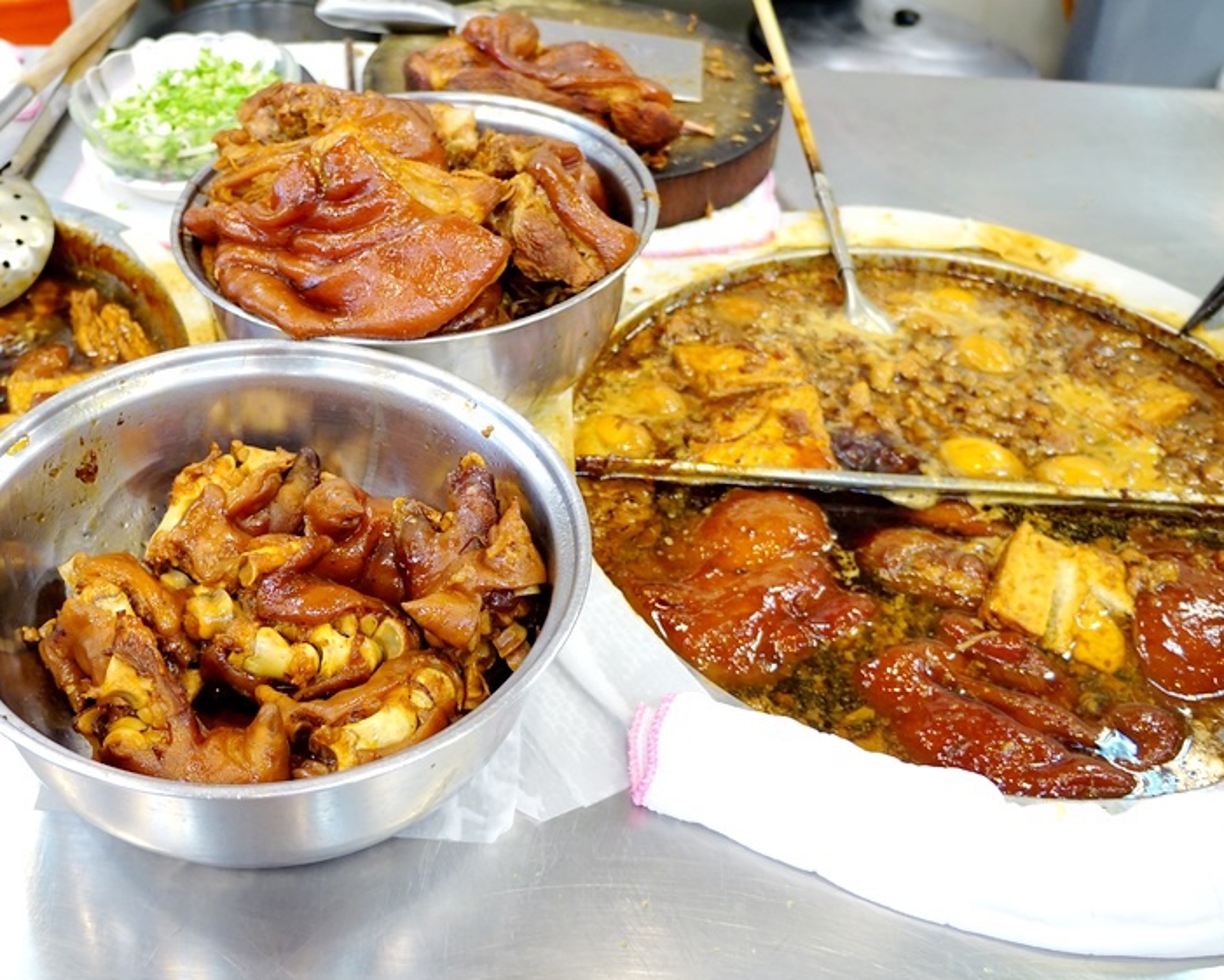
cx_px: 412
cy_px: 443
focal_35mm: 37
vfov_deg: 40.1
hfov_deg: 48.3
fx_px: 1341
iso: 500
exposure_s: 1/60
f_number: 3.5
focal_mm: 18
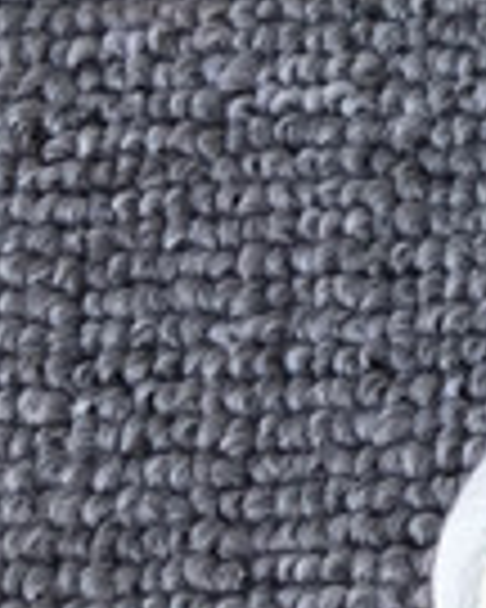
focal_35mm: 201
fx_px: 3614
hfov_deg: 6.8
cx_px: 1570
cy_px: -471
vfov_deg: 9.2
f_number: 2.4
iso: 25
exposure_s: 1/100
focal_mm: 3.3
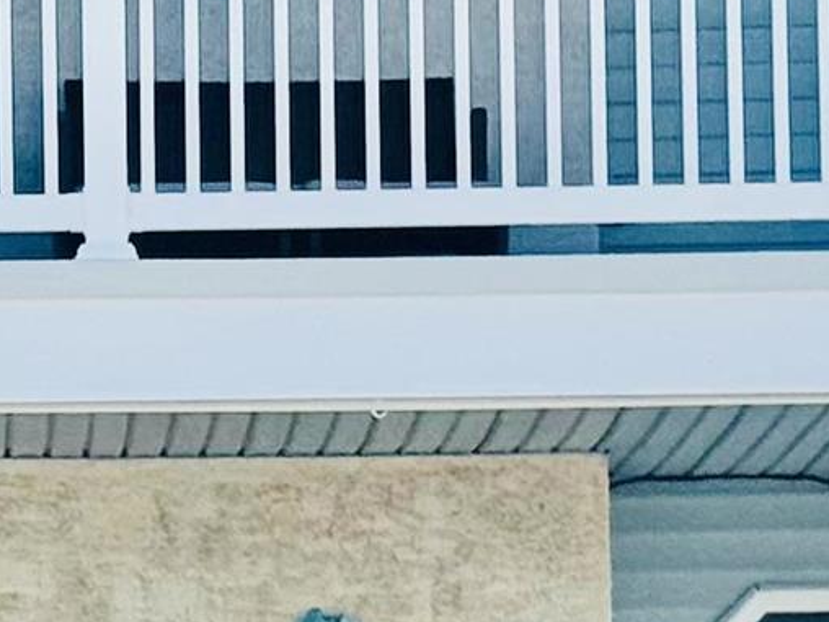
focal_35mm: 290
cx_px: -341
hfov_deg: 6.8
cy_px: 392
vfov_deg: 5.1
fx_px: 6945
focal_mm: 6.76
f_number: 1.78
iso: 80
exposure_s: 1/5848
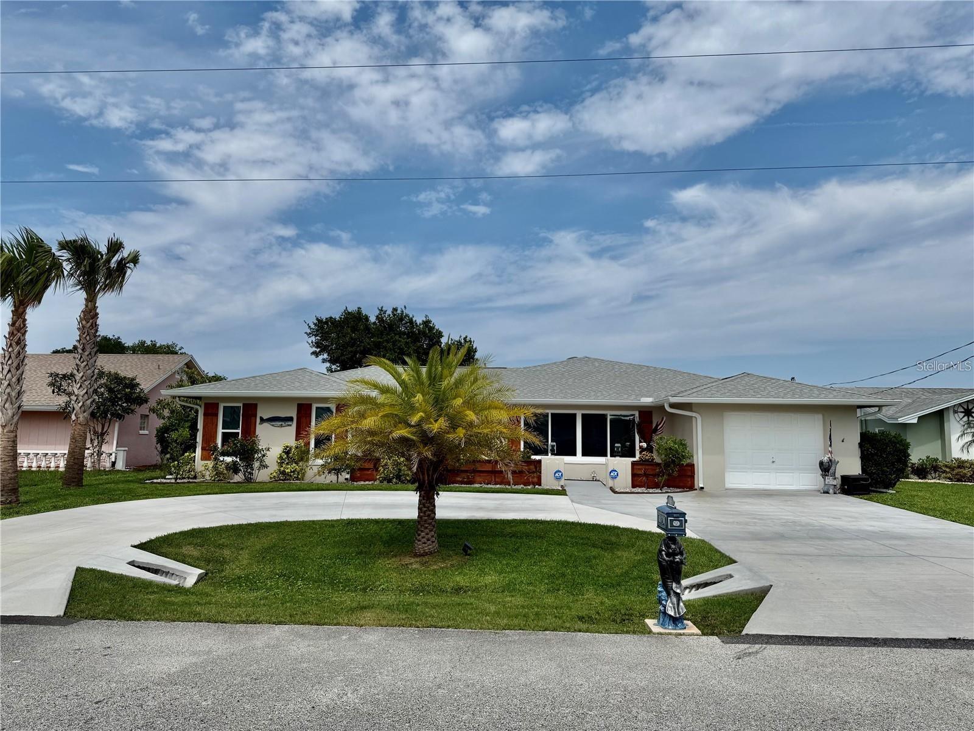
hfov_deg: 71.6
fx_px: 675
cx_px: 487
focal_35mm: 24
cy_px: 366
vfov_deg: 56.8
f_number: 1.78
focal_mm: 6.76
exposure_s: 1/9091
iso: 80
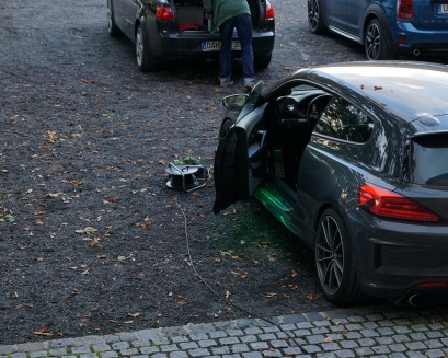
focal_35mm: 86
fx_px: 1140
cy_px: 178
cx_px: 271
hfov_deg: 22.2
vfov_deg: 17.9
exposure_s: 1/160
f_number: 4
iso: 400
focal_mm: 50
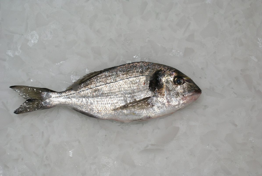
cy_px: 88
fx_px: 492
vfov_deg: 20.2
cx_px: 131
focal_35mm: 68
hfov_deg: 29.8
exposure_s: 1/60
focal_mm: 45
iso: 400
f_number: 5.6
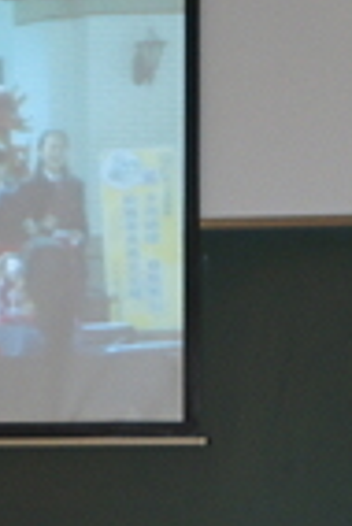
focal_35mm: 348
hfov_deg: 4.0
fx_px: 5093
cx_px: 82
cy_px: 528
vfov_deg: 5.9
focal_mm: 55
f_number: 5.6
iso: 800
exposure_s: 1/30
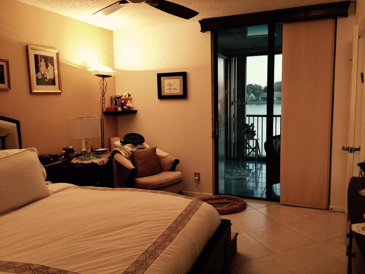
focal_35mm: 29
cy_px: 137
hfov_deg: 61.7
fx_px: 306
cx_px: 182
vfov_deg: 48.2
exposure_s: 1/15
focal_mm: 4.15
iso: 40
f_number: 2.2
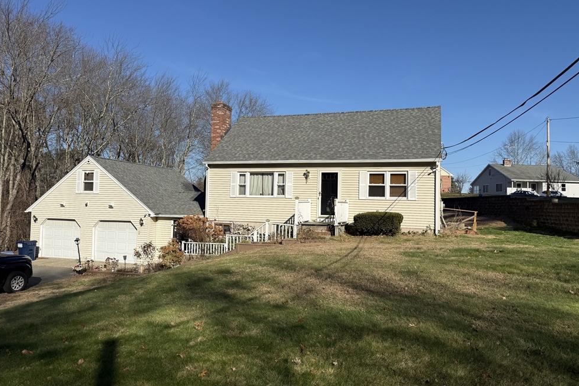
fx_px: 418
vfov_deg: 49.5
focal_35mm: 26
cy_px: 189
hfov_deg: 69.4
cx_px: 298
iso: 80
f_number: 1.78
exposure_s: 1/6711
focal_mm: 6.76
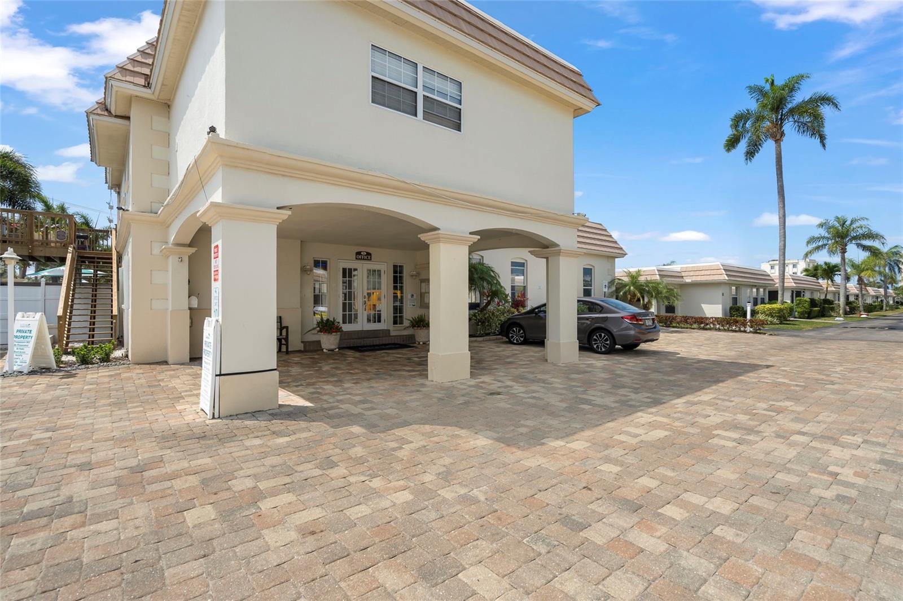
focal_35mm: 16
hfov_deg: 96.7
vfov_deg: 73.7
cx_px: 452
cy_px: 300
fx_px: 401
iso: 100
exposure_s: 1/350
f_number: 5.6
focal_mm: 16
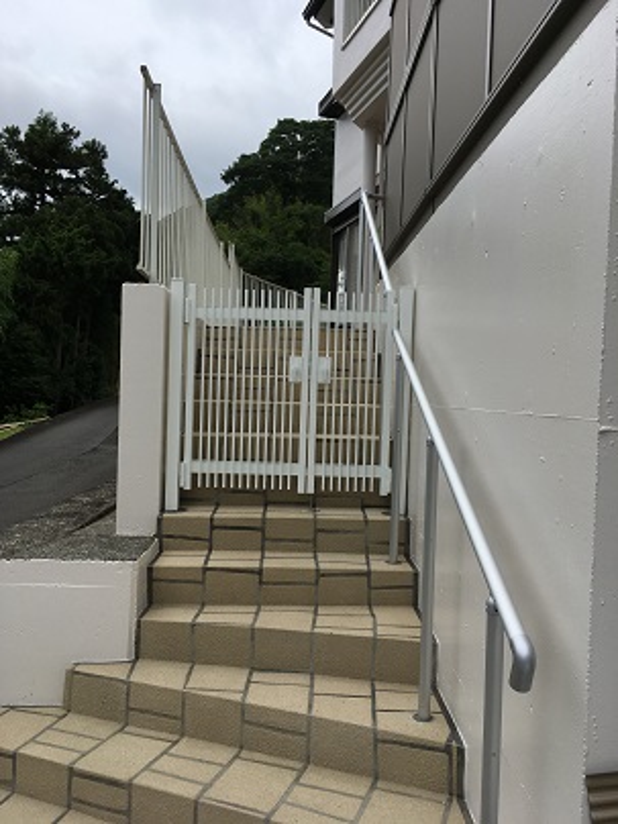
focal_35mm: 29
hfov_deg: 48.2
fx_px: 690
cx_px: 309
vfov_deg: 61.7
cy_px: 412
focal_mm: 4.15
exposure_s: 1/1451
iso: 25
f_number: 2.2
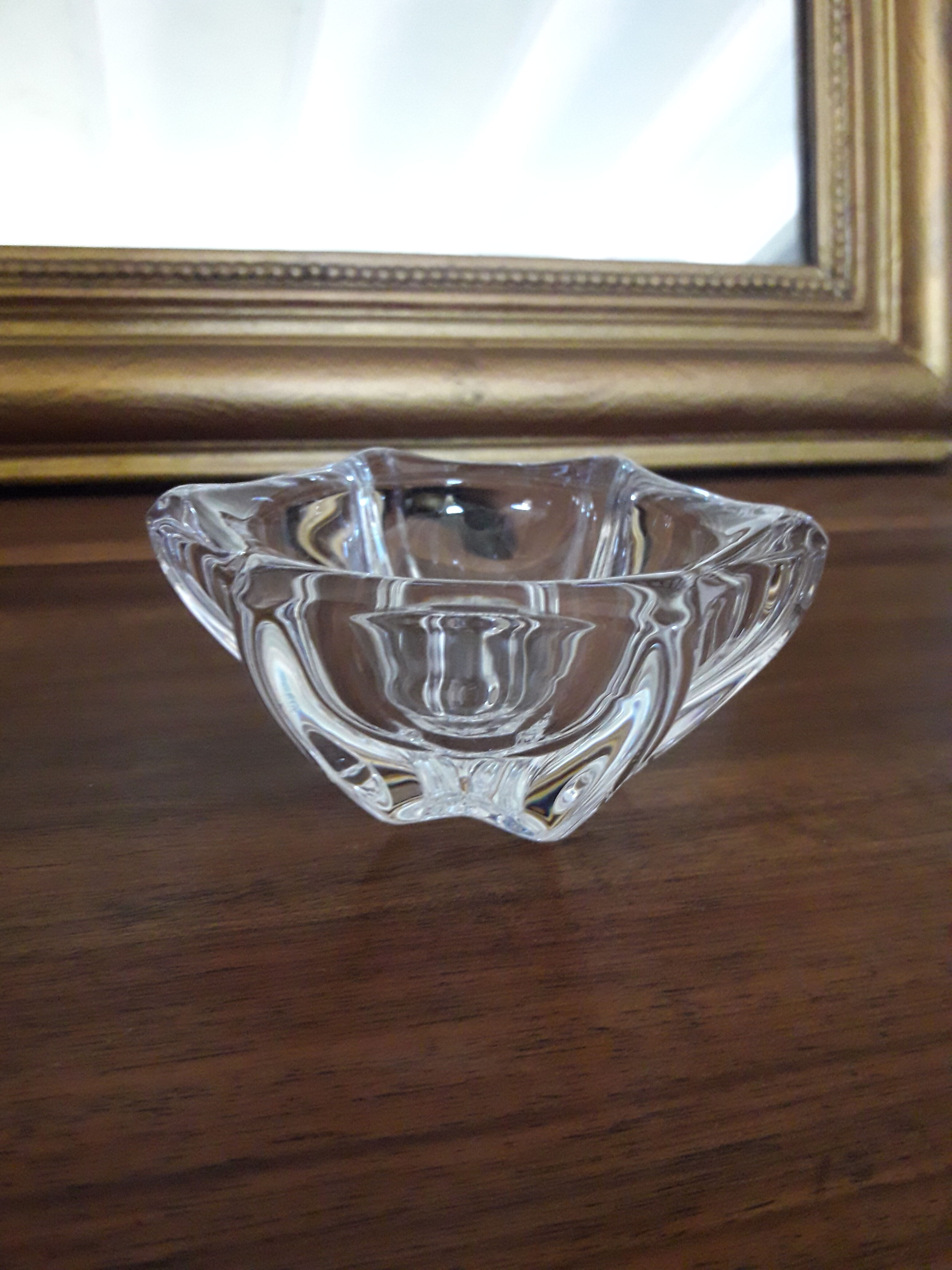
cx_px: 476
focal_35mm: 28
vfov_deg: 63.4
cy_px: 635
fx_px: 1027
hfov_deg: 49.7
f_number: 1.9
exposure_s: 1/17
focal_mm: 3.7
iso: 400
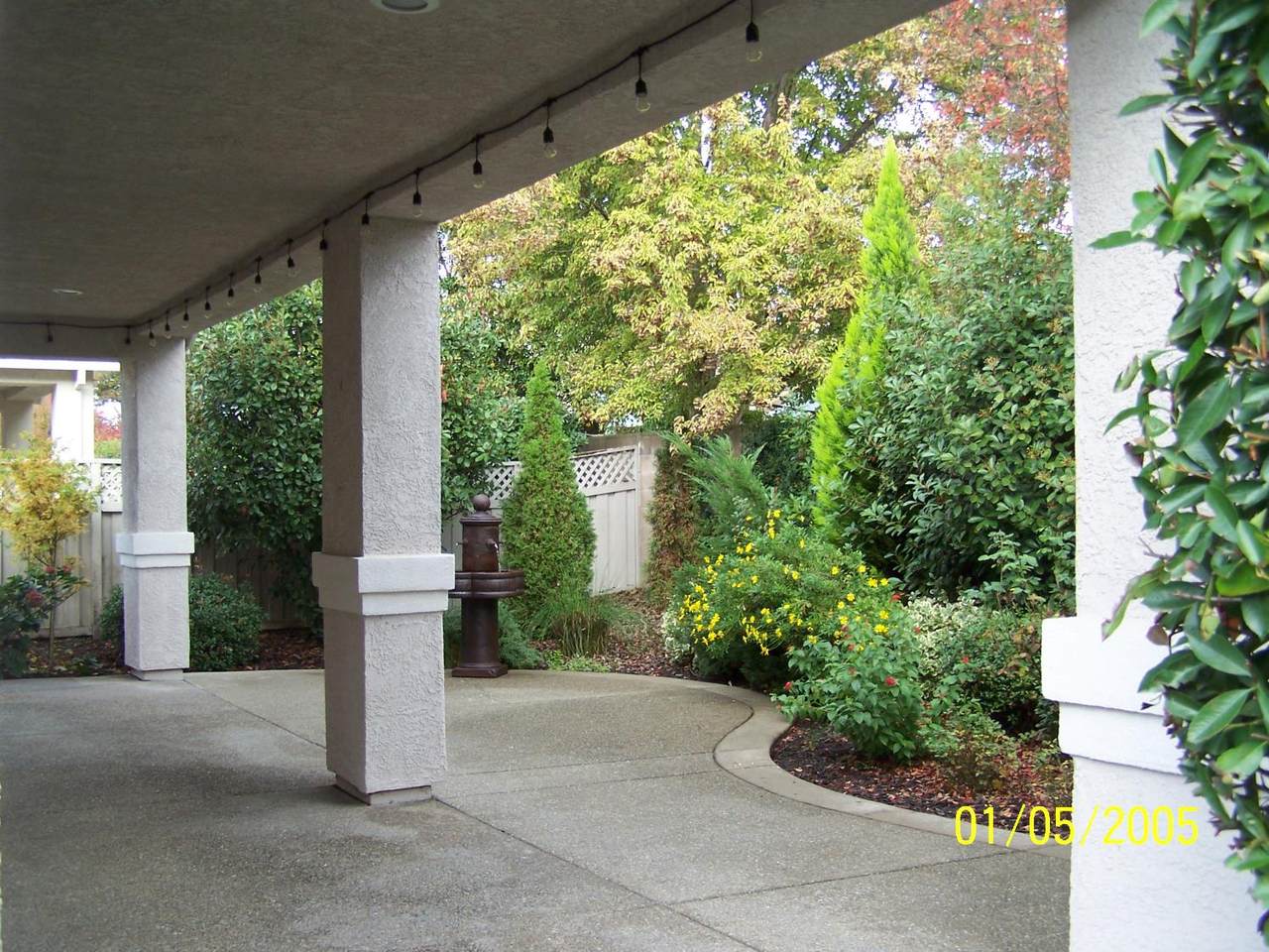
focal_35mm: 38
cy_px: 476
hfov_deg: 49.0
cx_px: 634
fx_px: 1393
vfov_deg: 37.7
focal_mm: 6.3
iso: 80
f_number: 2.8
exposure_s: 1/125
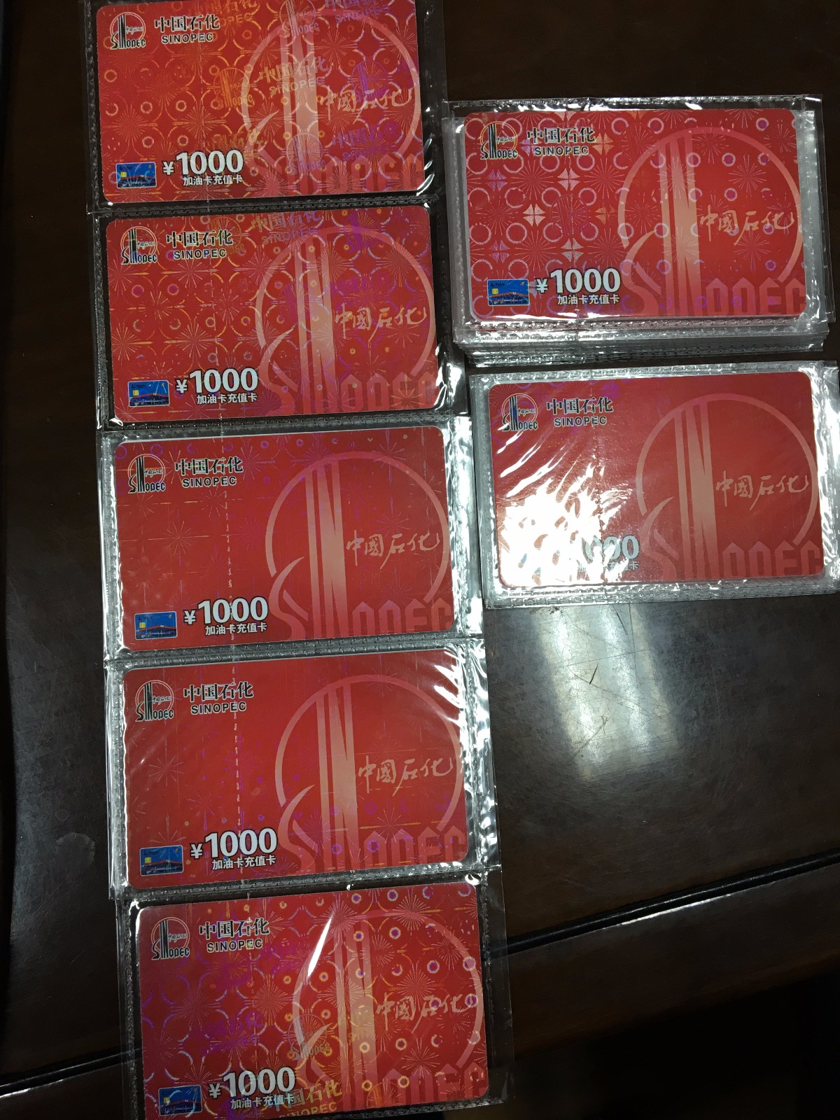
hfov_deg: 48.2
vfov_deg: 61.7
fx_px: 938
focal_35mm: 29
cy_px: 560
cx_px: 420
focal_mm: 4.15
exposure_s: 1/33
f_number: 2.2
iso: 100
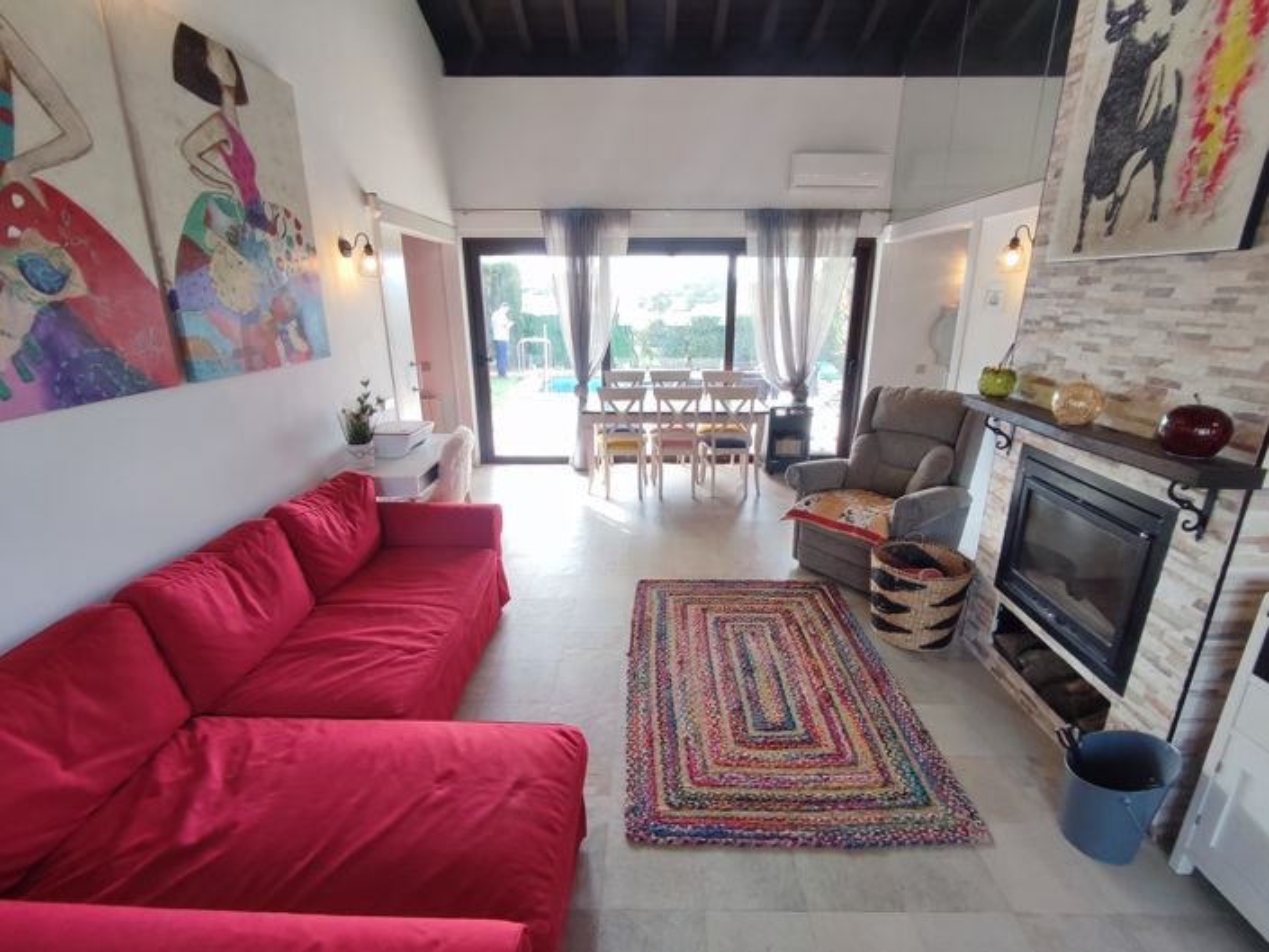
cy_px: 476
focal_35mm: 16
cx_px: 634
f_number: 2.2
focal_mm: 1.65
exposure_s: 1/50
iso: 61
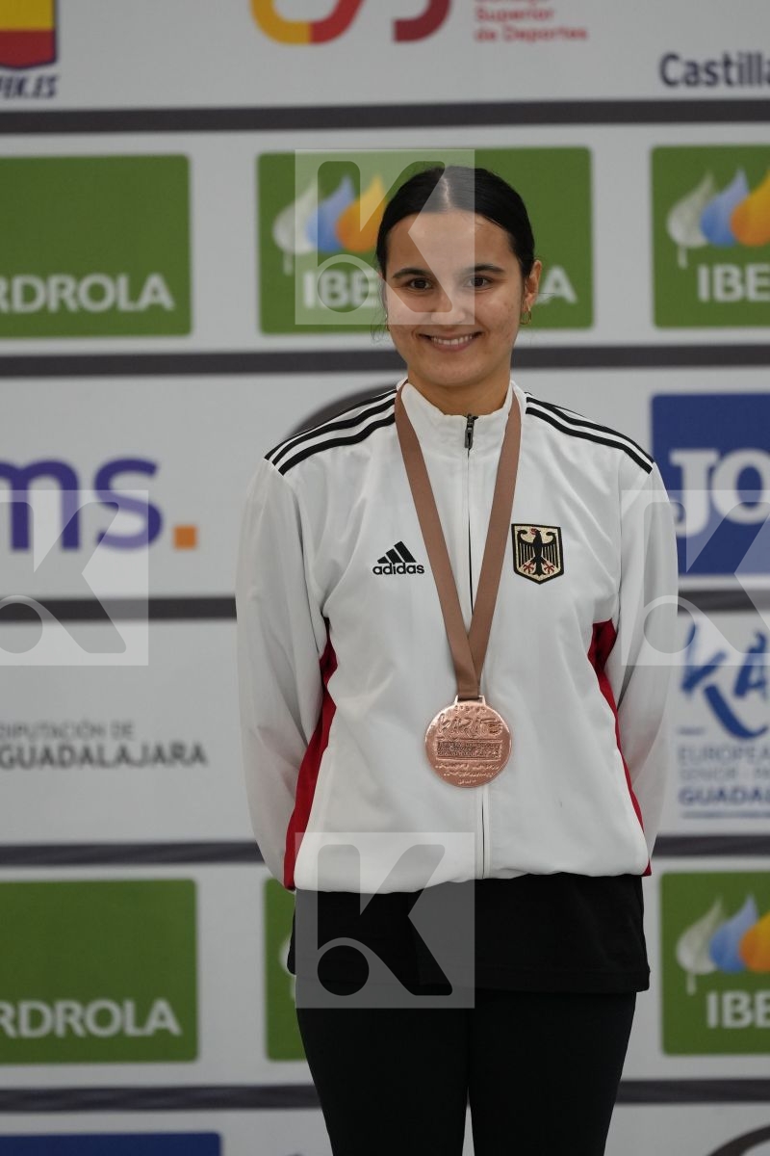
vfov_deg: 6.9
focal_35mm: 300
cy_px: 578
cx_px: 385
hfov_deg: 4.6
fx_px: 9624
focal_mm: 200
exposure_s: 1/500
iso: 1600
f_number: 2.8
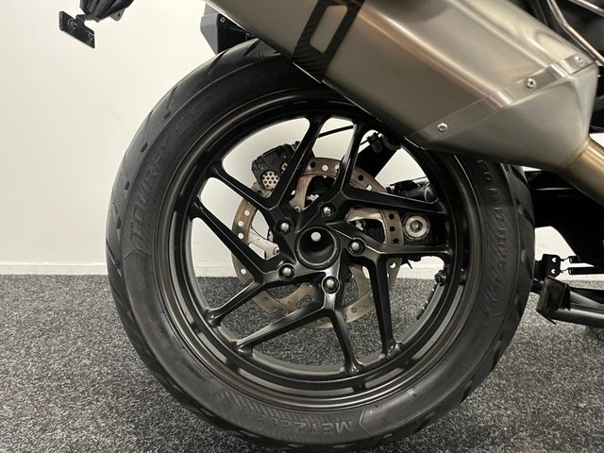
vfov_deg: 53.1
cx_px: 302
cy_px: 226
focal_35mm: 26
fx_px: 454
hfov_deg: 67.3
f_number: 1.6
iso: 500
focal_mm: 5.1
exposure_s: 1/33
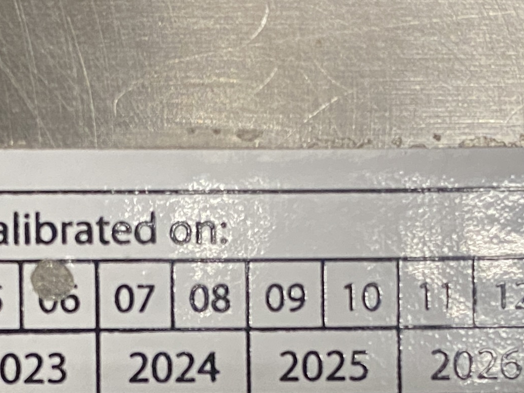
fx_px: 1529
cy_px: 438
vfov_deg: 14.3
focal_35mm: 101
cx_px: 191
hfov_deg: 19.4
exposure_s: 1/59
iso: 200
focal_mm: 4.25
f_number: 1.8
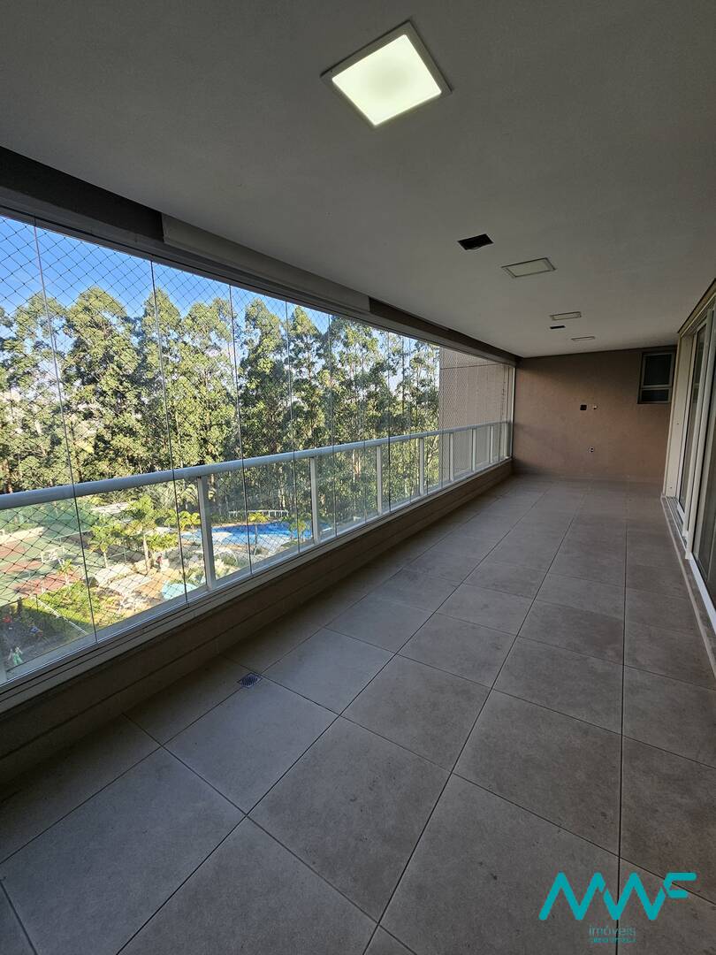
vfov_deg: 106.2
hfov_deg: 89.9
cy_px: 478
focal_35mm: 13
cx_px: 358
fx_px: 359
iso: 50
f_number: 2.2
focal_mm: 2.2
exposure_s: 1/181
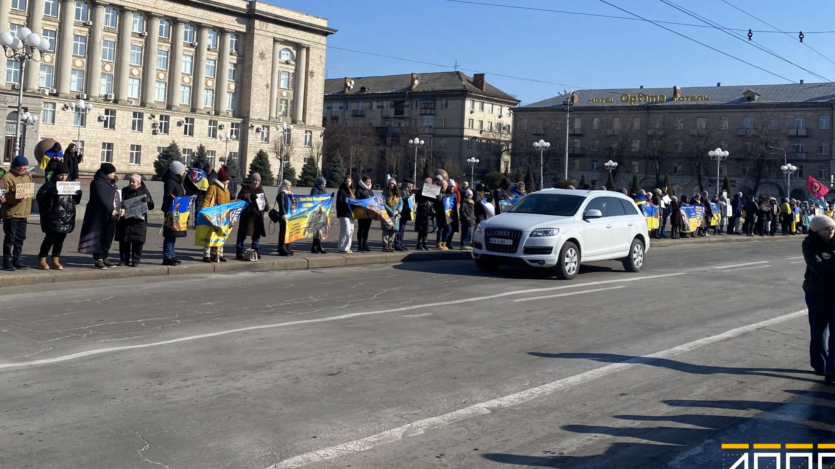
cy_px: 121
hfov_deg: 52.6
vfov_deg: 30.7
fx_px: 841
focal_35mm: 38
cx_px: 357
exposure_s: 1/3731
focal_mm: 4.25
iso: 32
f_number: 1.8
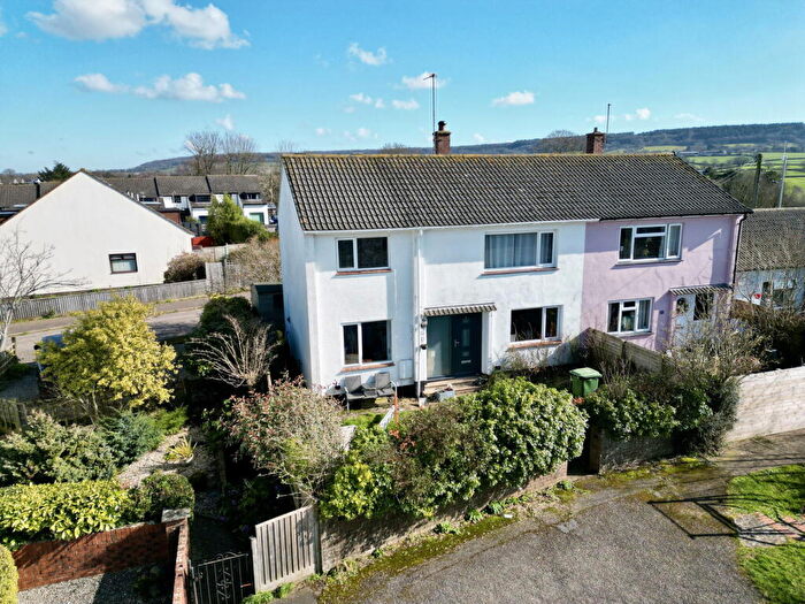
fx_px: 558
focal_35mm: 24
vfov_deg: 56.8
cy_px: 302
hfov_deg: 71.6
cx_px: 402
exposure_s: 1/2500
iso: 140
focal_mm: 6.72
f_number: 1.7
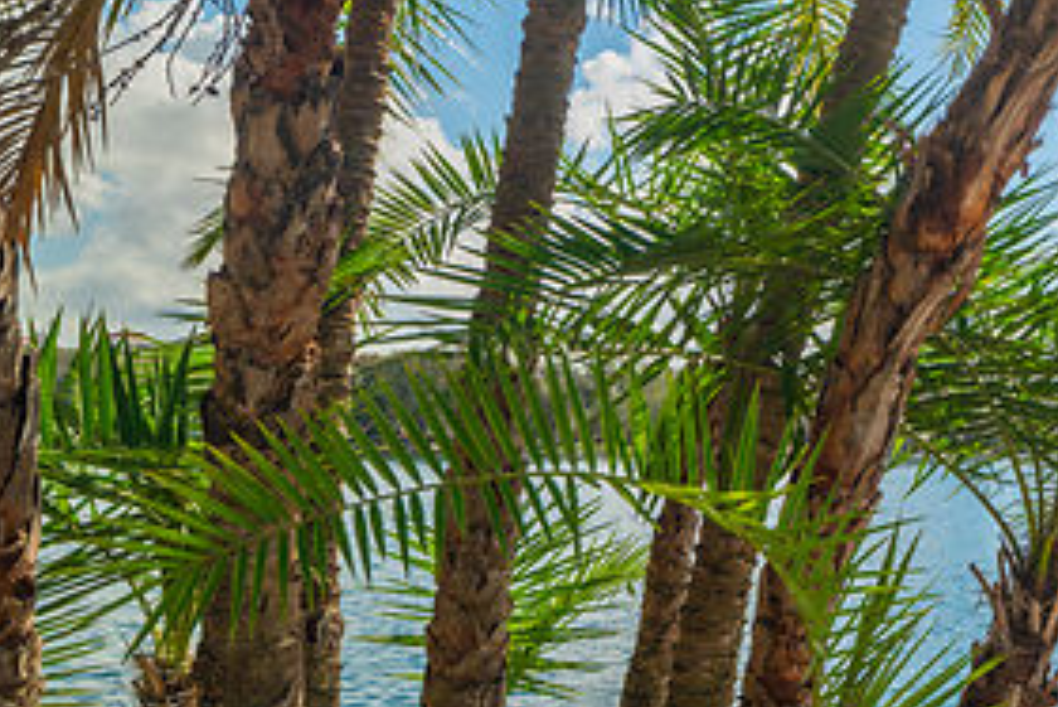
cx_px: 1372
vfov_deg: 32.3
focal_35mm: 40
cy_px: 117
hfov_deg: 34.5
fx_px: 1176
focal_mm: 14
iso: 64
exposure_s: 1/400
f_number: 6.3
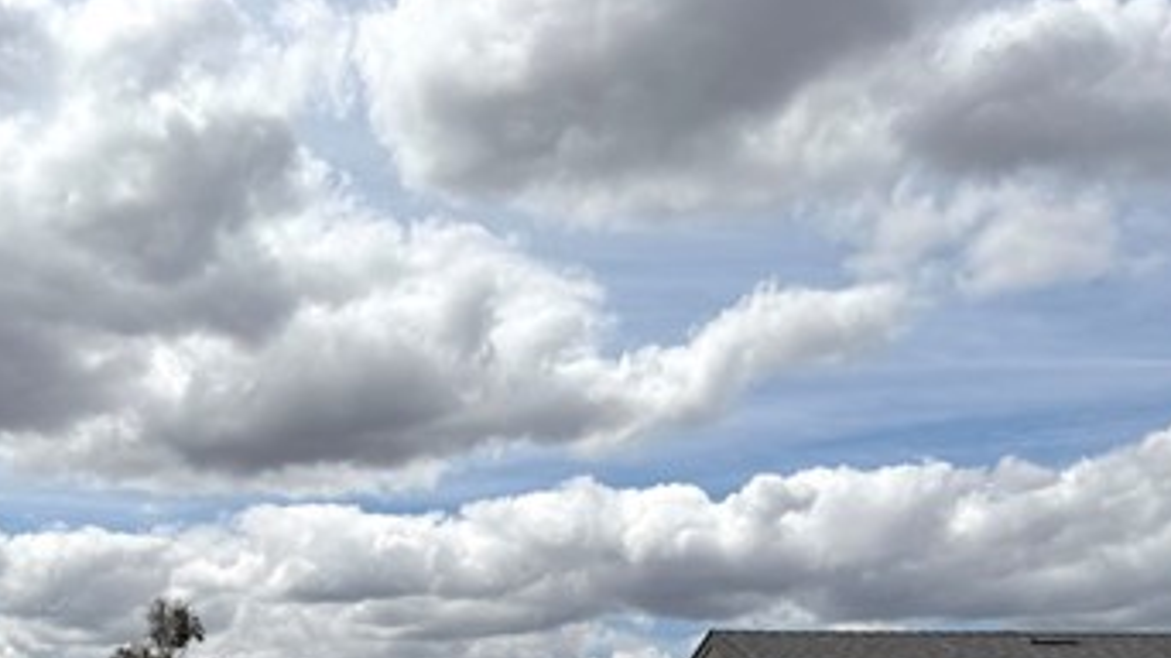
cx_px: 233
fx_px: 1521
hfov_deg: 40.4
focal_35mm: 49
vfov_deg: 22.9
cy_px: 733
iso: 80
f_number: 1.78
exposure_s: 1/11905
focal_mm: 6.76
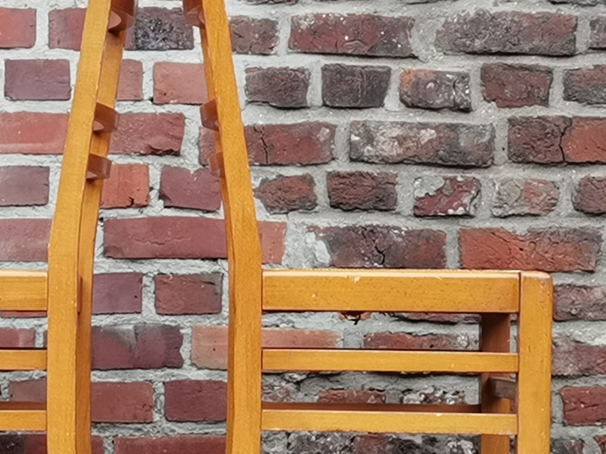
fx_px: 2346
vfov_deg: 11.0
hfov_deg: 14.7
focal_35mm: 134
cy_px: 332
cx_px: 179
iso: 80
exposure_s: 1/120
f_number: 1.9
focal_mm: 6.71
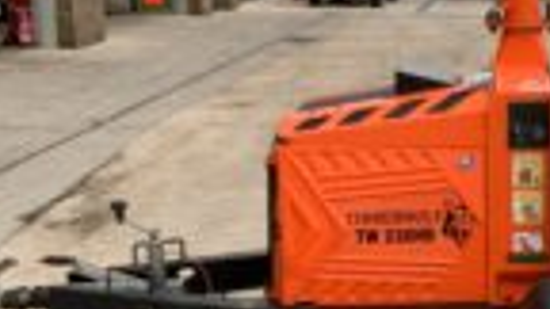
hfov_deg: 25.5
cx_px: 554
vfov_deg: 15.3
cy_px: 99
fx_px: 1152
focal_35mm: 79
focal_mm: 3
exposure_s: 1/133
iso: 16
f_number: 1.8
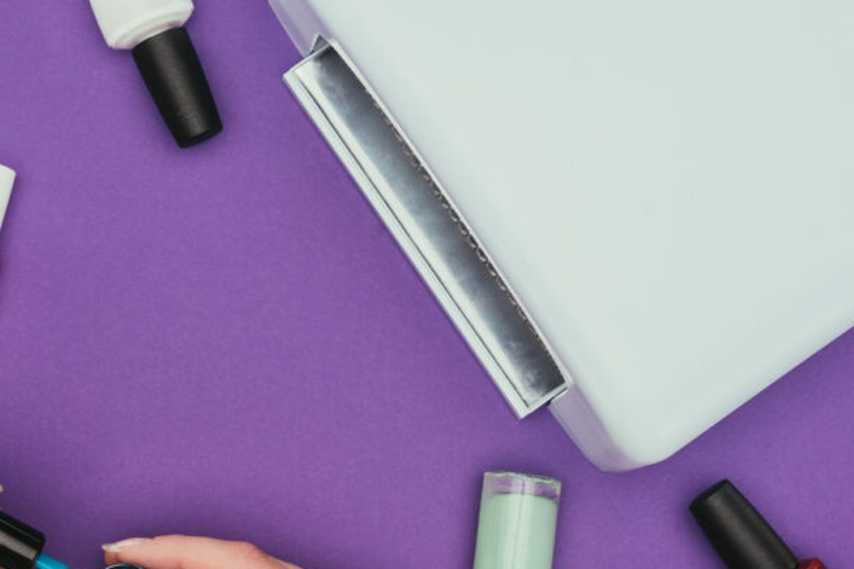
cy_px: 464
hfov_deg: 20.3
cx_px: 255
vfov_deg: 13.6
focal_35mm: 100
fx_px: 2372
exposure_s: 1/160
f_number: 11
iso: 100
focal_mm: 50
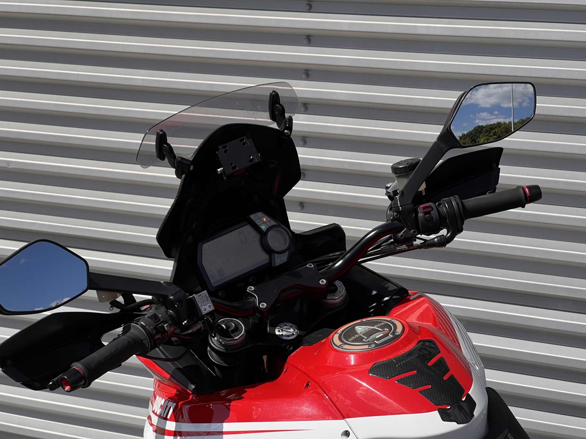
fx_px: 1304
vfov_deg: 19.1
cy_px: 220
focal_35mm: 77
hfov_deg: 25.3
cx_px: 293
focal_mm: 9
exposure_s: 1/1074
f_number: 2.8
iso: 32
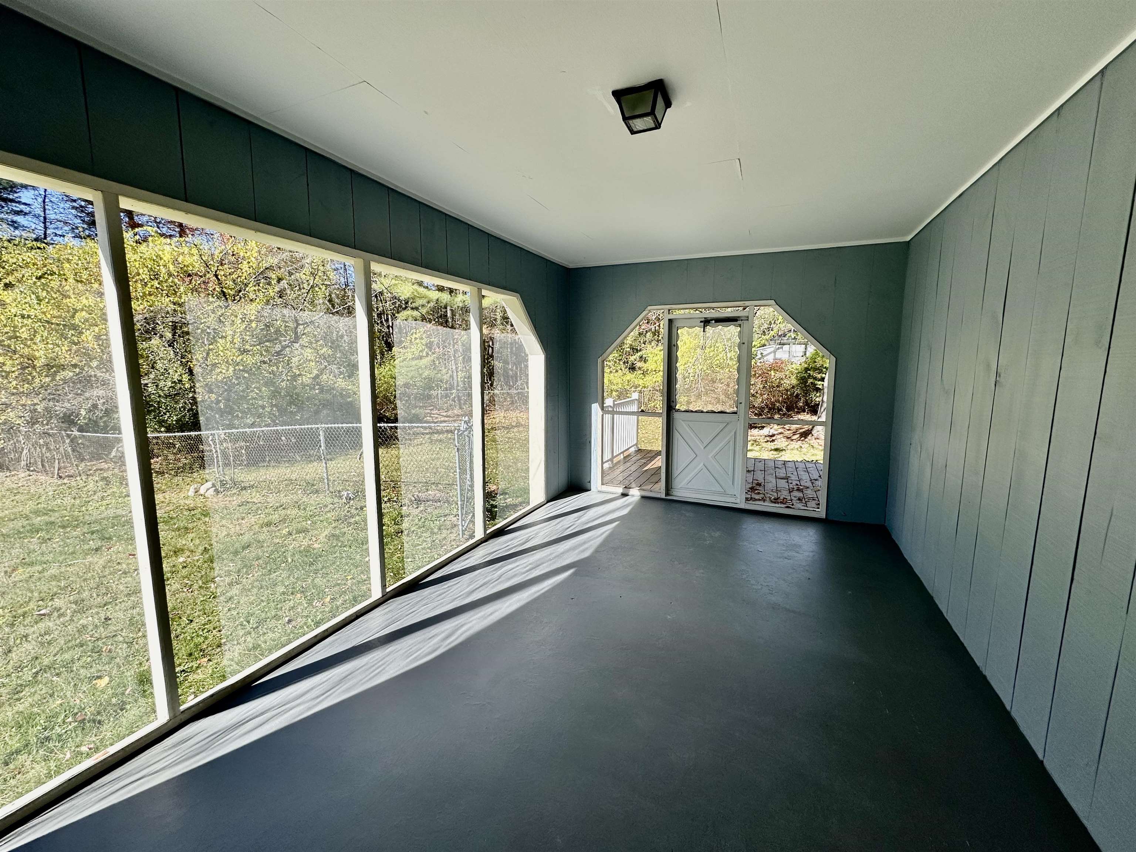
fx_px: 459
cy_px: 426
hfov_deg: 102.1
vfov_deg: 85.7
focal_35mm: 14
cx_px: 568
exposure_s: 1/698
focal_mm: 2.22
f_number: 2.2
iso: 40
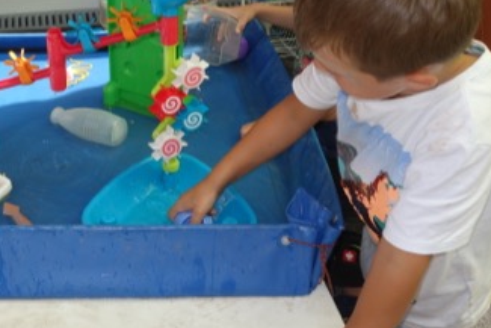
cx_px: 66
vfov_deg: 22.8
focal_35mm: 59
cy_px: 74
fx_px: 805
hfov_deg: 32.5
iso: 125
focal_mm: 11.18
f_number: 5.6
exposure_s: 1/200
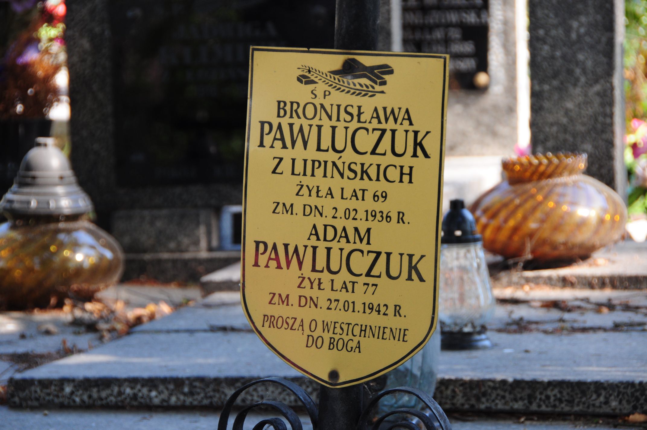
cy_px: 215
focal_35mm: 158
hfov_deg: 13.1
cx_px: 324
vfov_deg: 8.7
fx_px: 2827
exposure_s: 1/125
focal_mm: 105
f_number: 7.1
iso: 400
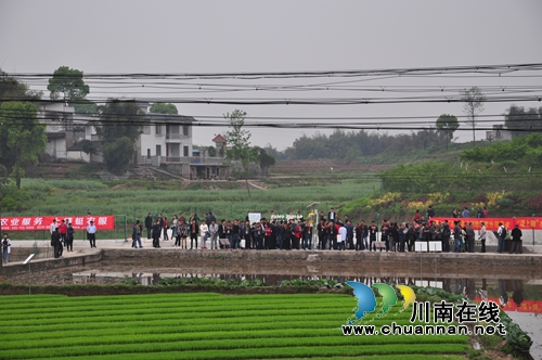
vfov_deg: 12.1
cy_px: 180
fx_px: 1692
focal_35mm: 112
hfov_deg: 18.2
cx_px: 271
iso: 200
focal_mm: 75
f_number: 5.3
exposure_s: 1/400
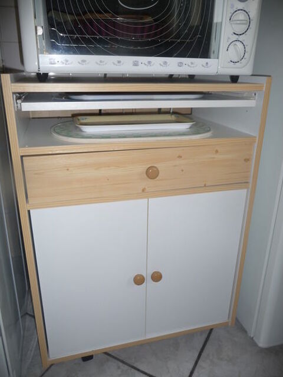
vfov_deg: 63.4
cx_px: 142
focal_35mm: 28
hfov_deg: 49.7
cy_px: 188
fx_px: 305
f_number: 3.3
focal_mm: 4.7
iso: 100
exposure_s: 1/30
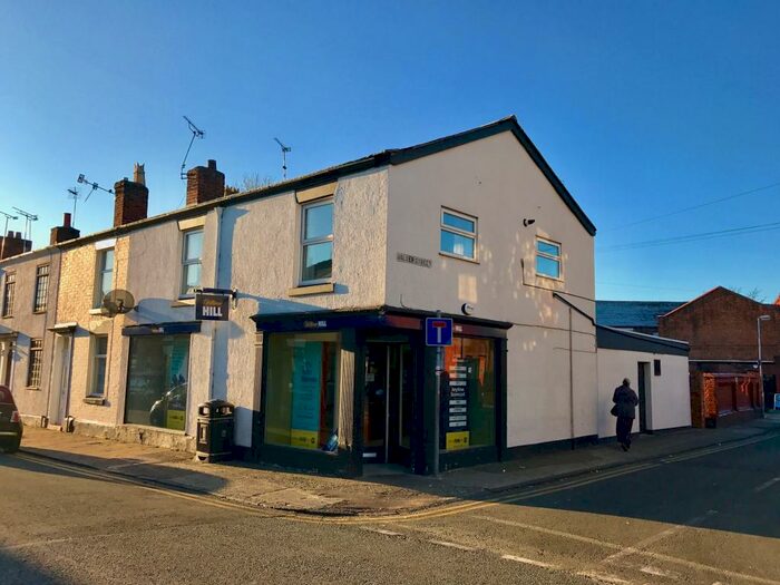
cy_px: 292
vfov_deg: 49.7
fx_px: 631
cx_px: 390
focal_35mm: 28
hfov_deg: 63.4
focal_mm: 3.99
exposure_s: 1/1350
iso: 20
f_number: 1.8
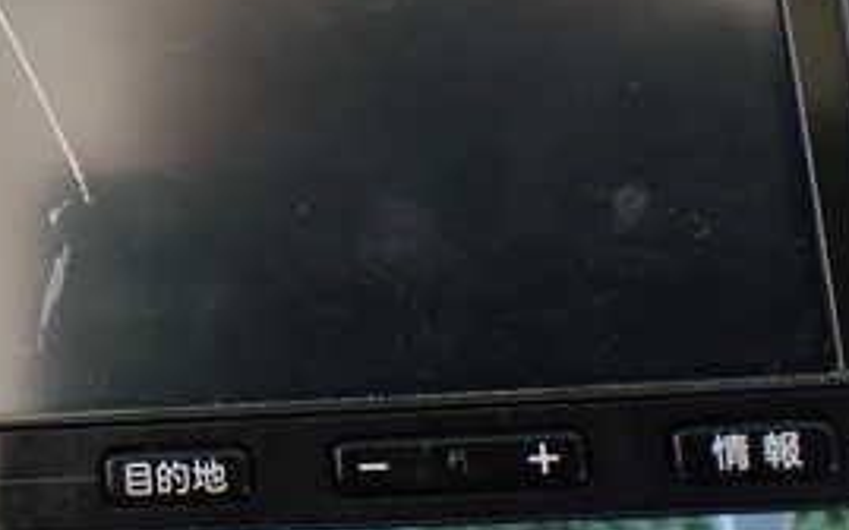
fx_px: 1642
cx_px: 0
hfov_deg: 27.3
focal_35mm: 71
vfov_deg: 17.8
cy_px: -16
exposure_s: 1/125
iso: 500
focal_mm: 5.4
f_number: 2.3
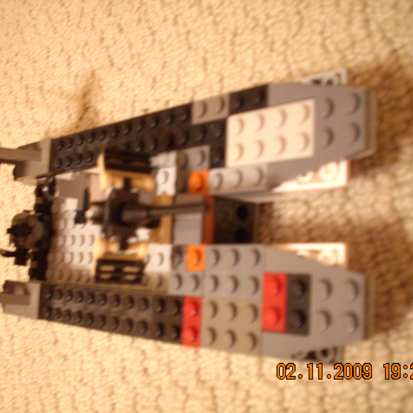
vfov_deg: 38.3
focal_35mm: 44
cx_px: 175
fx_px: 594
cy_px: 206
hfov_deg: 38.3
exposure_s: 1/4
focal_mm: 6.2
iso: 259
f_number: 2.8
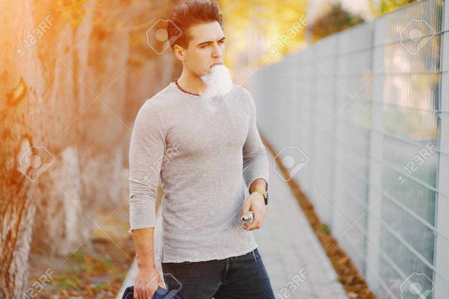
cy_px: 150
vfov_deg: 16.1
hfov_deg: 23.9
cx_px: 224
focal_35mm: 85
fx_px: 1060
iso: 800
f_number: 2
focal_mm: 85
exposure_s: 1/2000
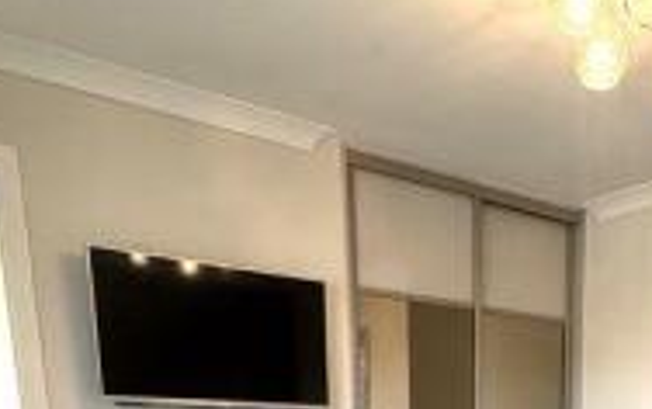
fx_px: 818
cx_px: 543
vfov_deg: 22.6
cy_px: 626
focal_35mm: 46
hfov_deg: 41.2
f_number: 2.2
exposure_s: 1/50
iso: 160
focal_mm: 2.22
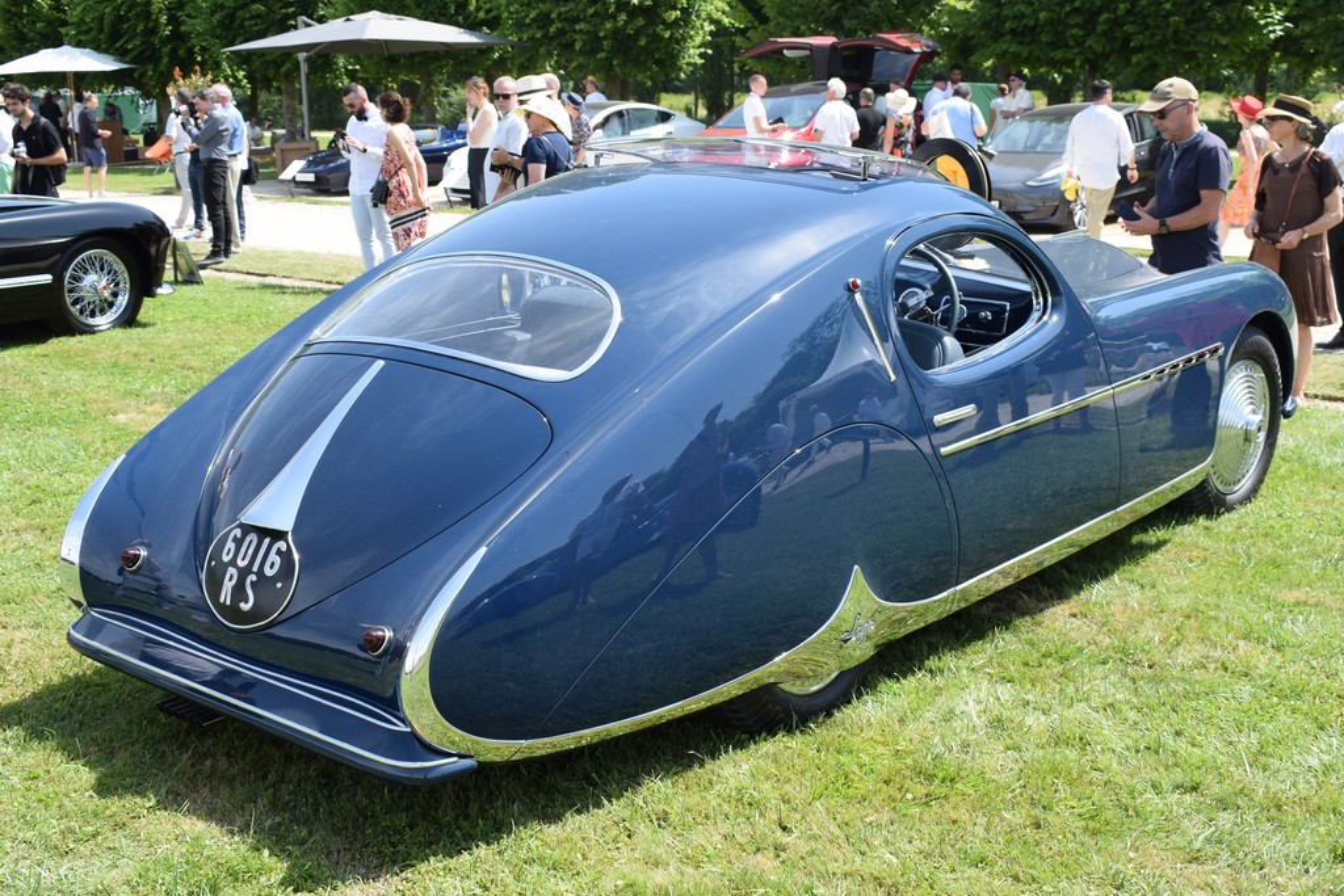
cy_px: 448
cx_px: 672
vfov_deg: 36.9
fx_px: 1344
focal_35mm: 36
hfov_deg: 53.1
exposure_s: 1/250
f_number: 8
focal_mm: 24
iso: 200
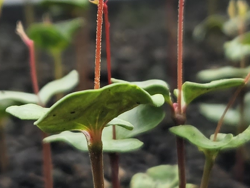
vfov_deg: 10.7
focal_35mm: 136
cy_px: -38
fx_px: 982
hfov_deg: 14.5
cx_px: 102
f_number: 1.8
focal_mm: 5.4
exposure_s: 1/475
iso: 40
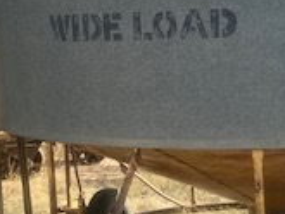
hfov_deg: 19.4
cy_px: 100
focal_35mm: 101
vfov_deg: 14.7
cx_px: 155
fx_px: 832
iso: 32
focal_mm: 4.25
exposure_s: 1/1397
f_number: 1.8
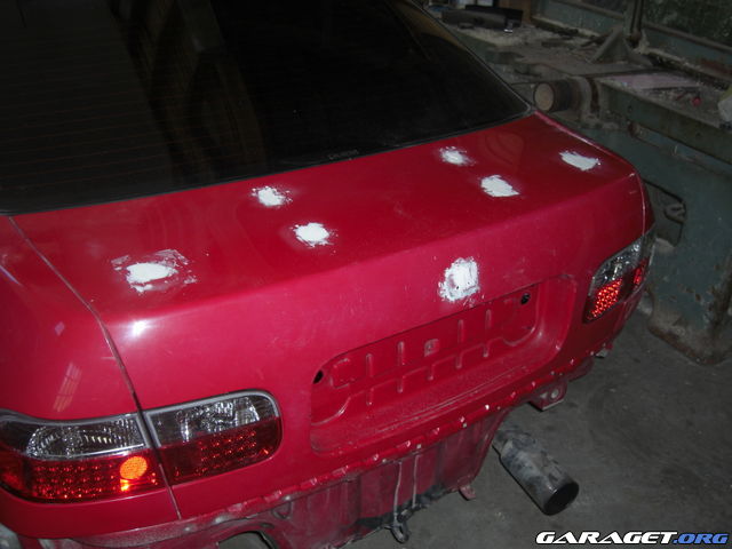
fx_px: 804
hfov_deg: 49.0
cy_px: 274
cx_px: 366
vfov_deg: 37.7
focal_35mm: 38
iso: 100
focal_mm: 7.9
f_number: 2.8
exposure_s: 1/60
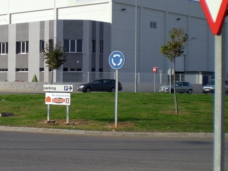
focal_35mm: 81
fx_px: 534
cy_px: 71
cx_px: 37
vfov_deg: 18.2
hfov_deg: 23.6
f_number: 4.6
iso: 50
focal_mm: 6.3
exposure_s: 1/436
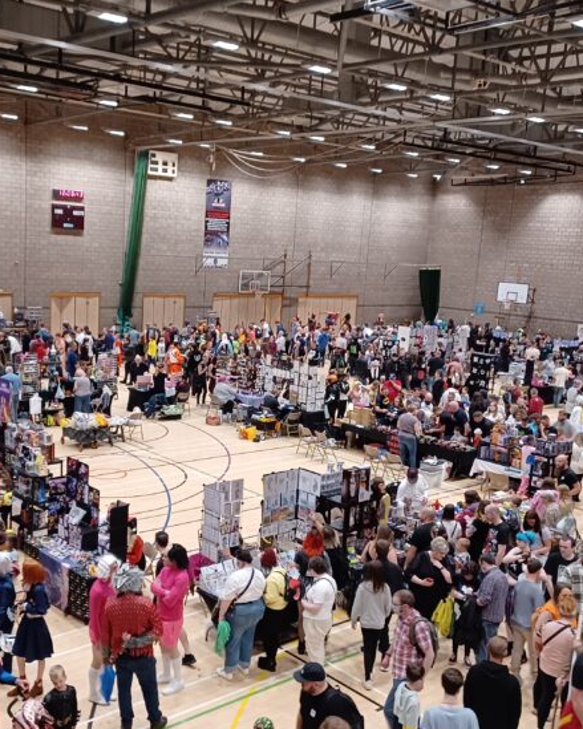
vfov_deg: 45.8
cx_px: 242
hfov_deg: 37.2
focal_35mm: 40
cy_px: 394
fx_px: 863
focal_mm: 4.6
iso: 500
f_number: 1.8
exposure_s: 1/25
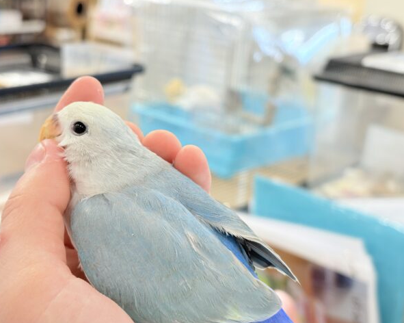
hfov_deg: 34.2
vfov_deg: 27.6
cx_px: 198
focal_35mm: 55
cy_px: 161
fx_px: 657
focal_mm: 5.96
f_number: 1.6
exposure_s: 1/50
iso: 50
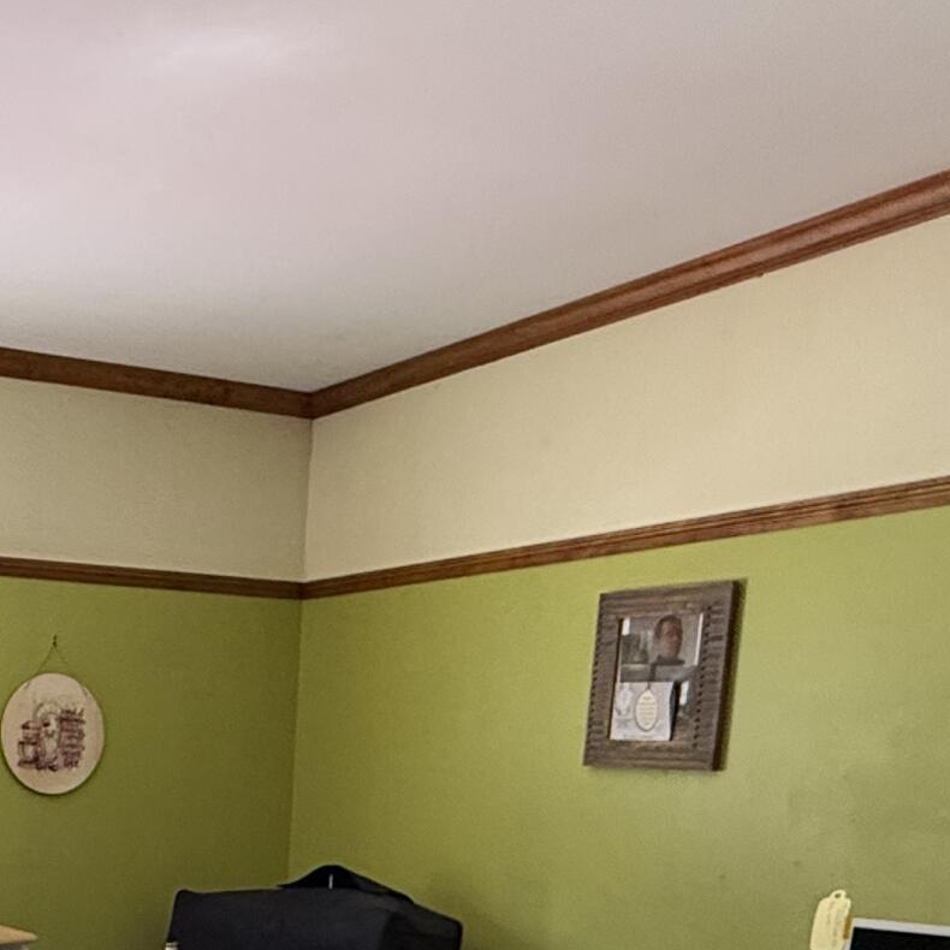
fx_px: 1459
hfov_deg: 32.2
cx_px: -72
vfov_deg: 33.0
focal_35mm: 47
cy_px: 957
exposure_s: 1/60
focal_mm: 2.22
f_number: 2.2
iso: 320
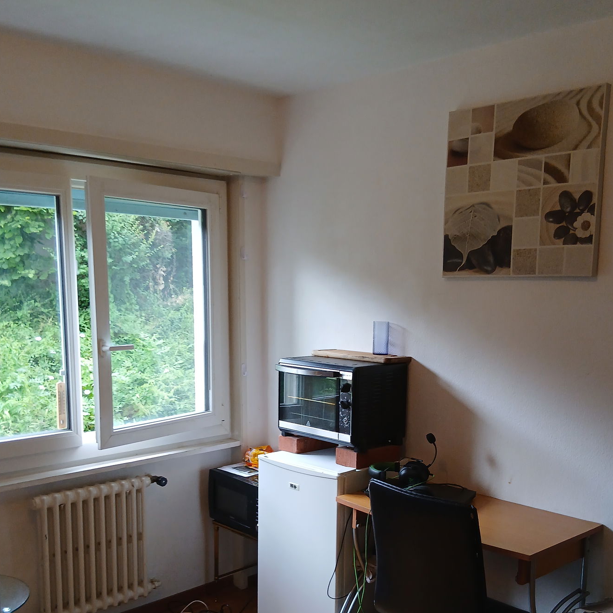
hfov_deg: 44.9
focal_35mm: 37
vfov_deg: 44.4
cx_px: 312
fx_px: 741
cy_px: 397
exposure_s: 1/50
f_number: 1.8
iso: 160
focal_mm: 3.98
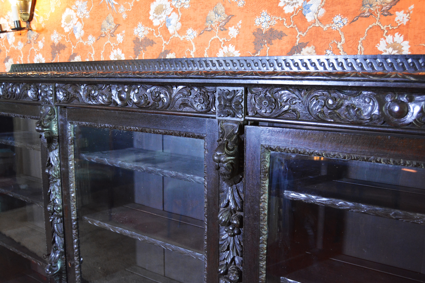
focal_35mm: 33
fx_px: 390
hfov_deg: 57.2
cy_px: 142
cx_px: 212
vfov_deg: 40.0
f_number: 3.5
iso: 2500
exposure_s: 1/30
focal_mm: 22
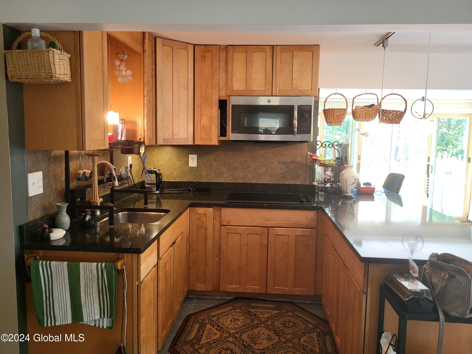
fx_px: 355
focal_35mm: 26
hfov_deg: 67.3
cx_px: 236
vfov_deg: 53.1
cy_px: 177
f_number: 1.8
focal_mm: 5.4
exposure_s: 1/60
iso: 250
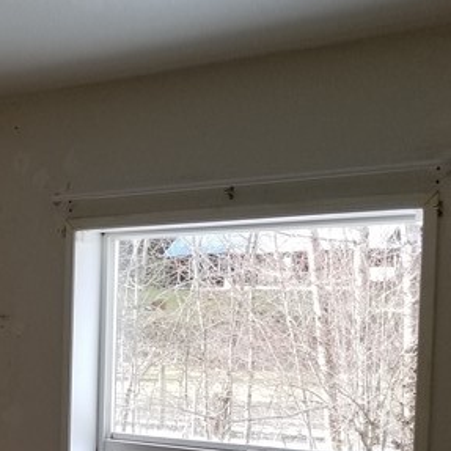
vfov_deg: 20.5
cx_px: -102
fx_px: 1209
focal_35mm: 82
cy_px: 440
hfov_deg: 19.8
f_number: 1.7
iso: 50
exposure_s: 1/202
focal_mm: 4.25
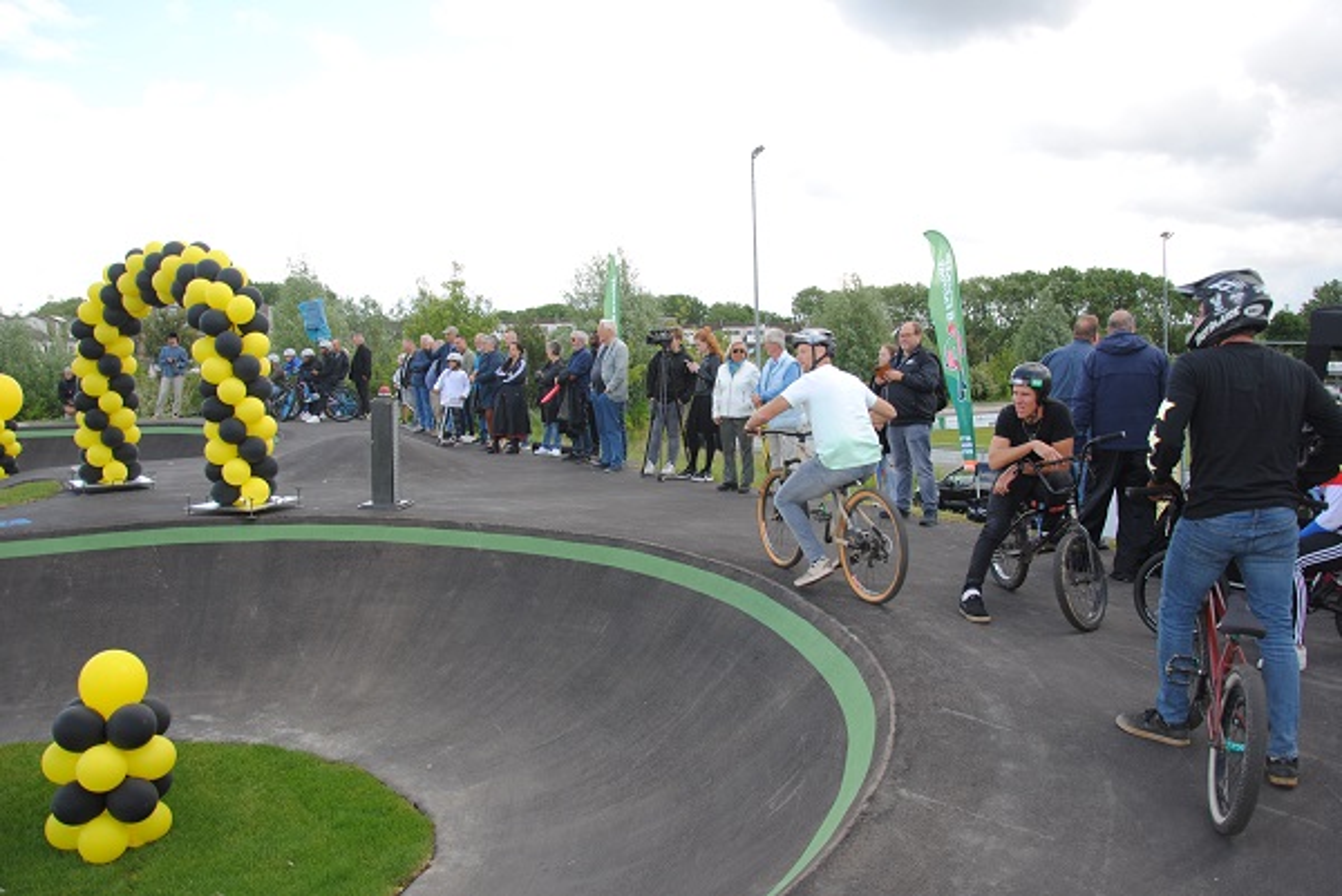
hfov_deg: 67.3
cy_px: 448
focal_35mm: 27
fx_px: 1007
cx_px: 671
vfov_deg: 48.0
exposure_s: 1/200
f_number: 5
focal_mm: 18
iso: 100
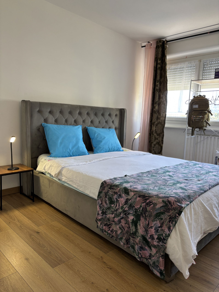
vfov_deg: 67.3
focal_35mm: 26
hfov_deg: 53.1
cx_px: 110
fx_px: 219
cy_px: 146
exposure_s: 1/81
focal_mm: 5.96
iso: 125
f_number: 1.6
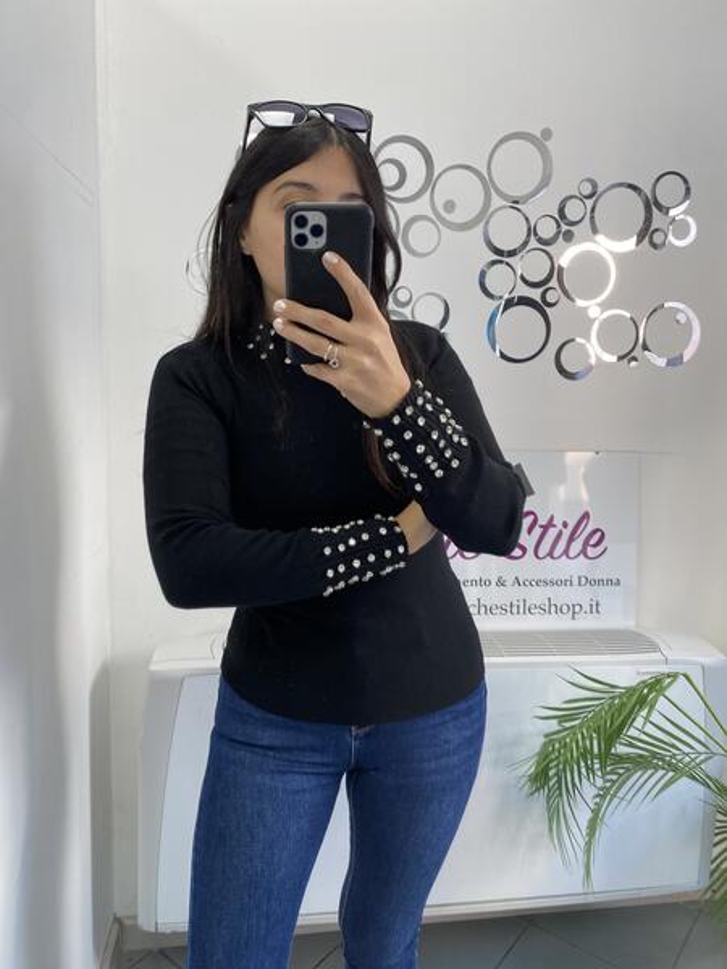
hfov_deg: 53.1
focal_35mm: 26
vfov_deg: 67.3
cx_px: 364
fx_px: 728
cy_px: 484
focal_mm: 4.25
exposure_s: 1/100
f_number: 1.8
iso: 80
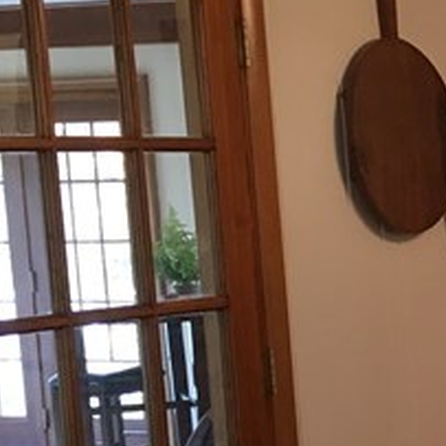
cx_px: 949
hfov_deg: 11.8
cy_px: 435
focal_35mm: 129
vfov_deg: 13.4
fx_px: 1880
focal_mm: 4.15
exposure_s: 1/30
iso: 80
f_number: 2.2
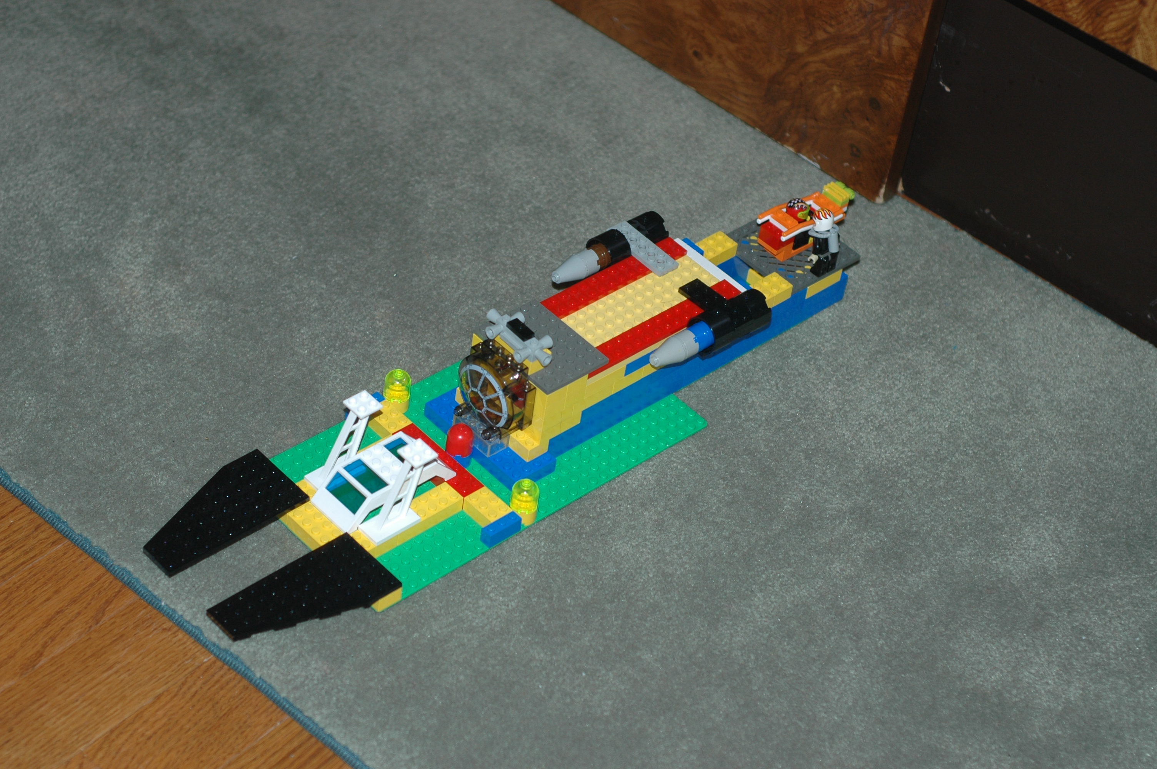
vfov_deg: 18.1
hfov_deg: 27.0
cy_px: 384
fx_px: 2408
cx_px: 578
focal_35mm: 75
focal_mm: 50
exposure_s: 1/60
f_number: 3.2
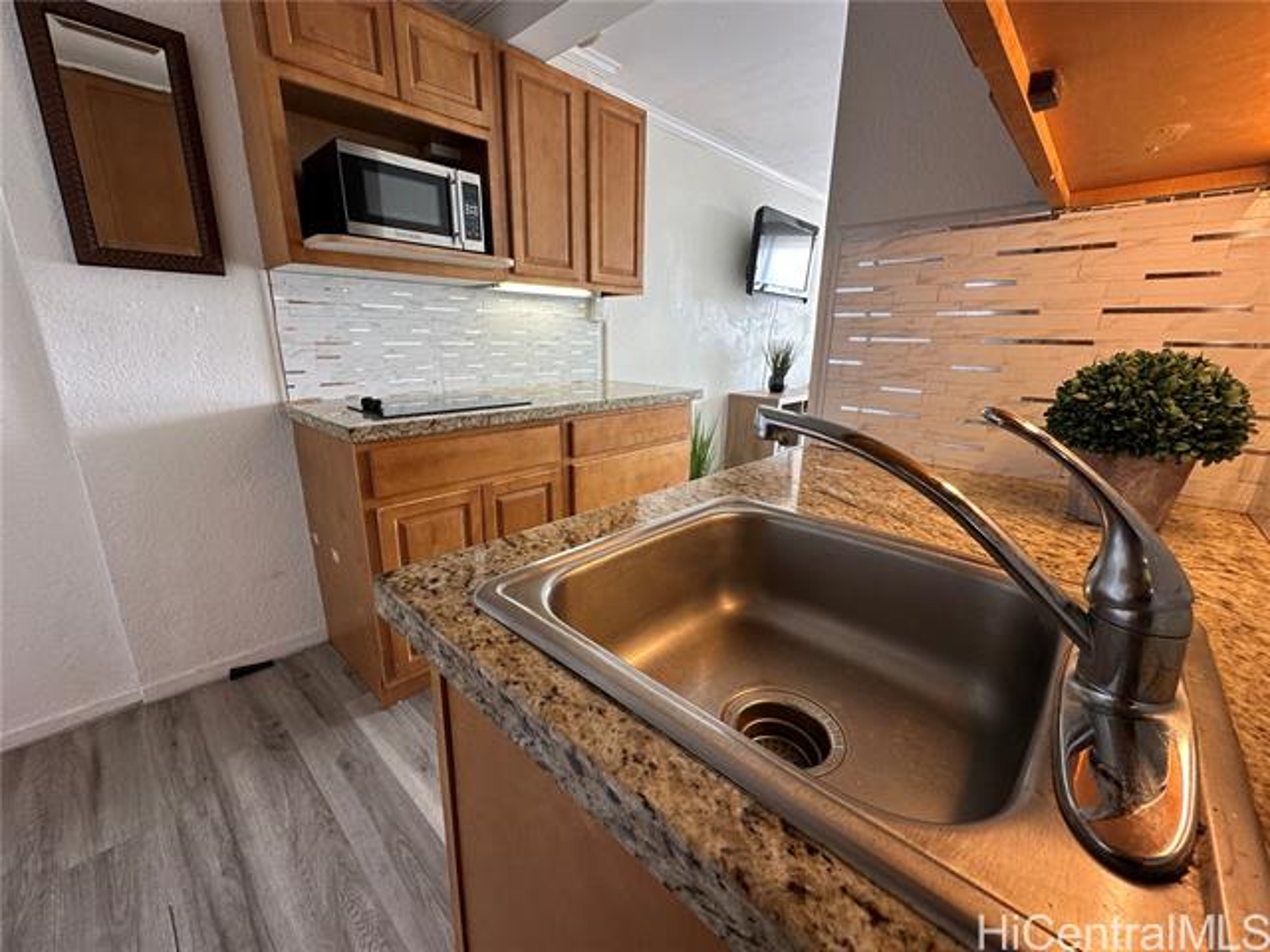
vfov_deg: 85.7
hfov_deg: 102.1
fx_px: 514
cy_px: 476
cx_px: 635
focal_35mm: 14
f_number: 2.2
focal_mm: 2.22
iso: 80
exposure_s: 1/120
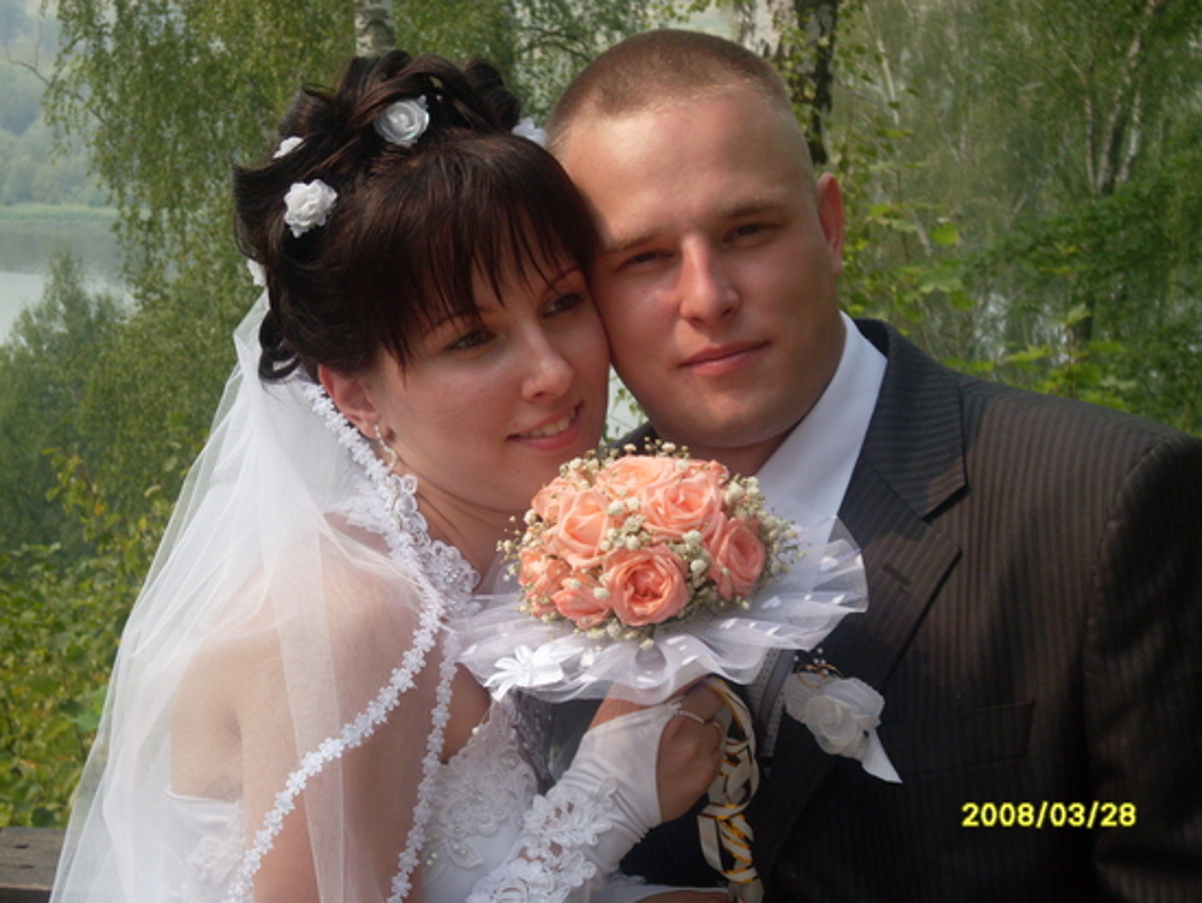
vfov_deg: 16.1
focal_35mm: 92
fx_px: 3196
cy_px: 452
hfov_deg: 21.3
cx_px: 601
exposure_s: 1/350
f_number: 4.4
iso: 80
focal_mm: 15.3
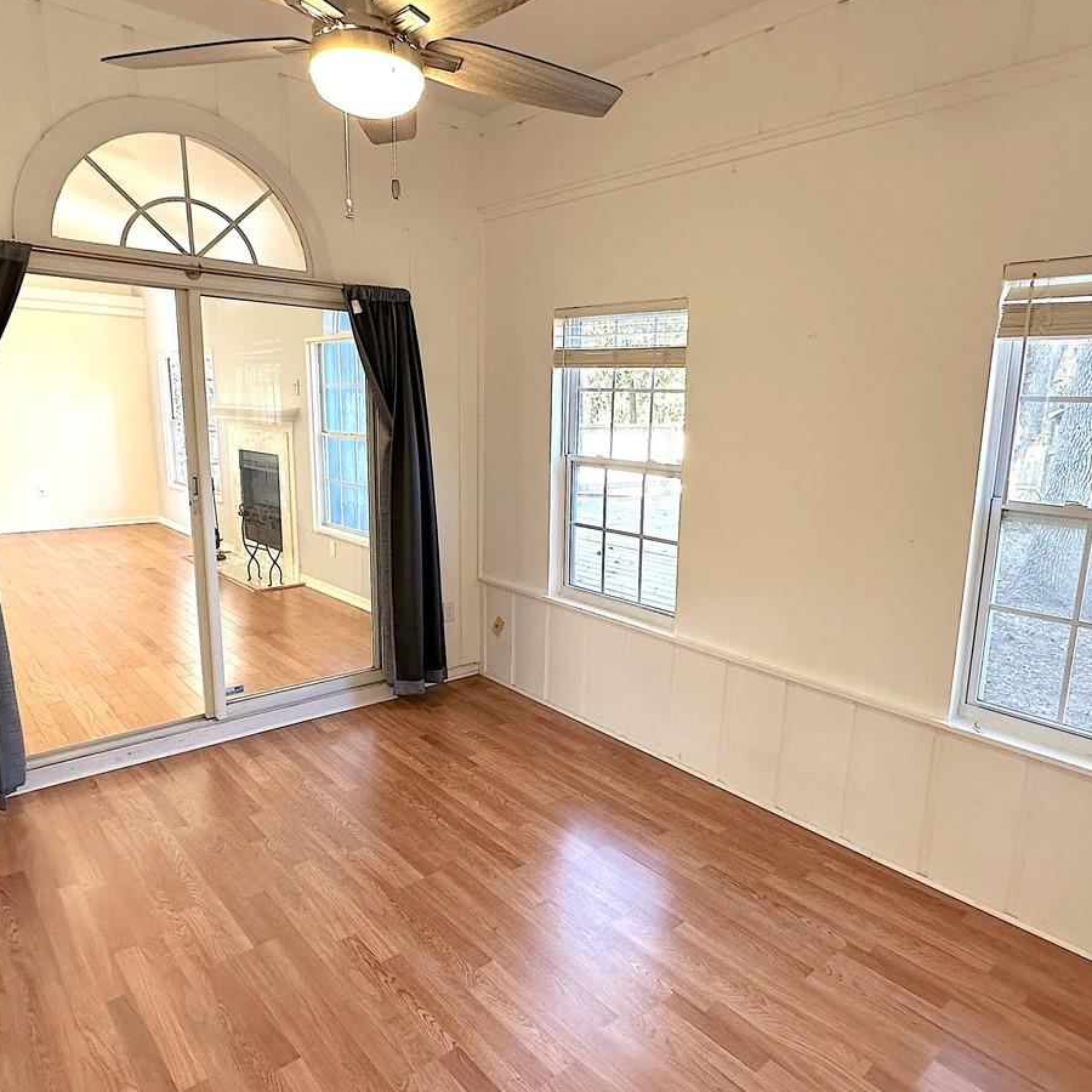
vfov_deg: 69.6
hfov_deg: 69.5
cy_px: 558
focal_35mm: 22
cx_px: 593
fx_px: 785
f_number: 2.2
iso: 200
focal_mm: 2.22
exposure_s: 1/120
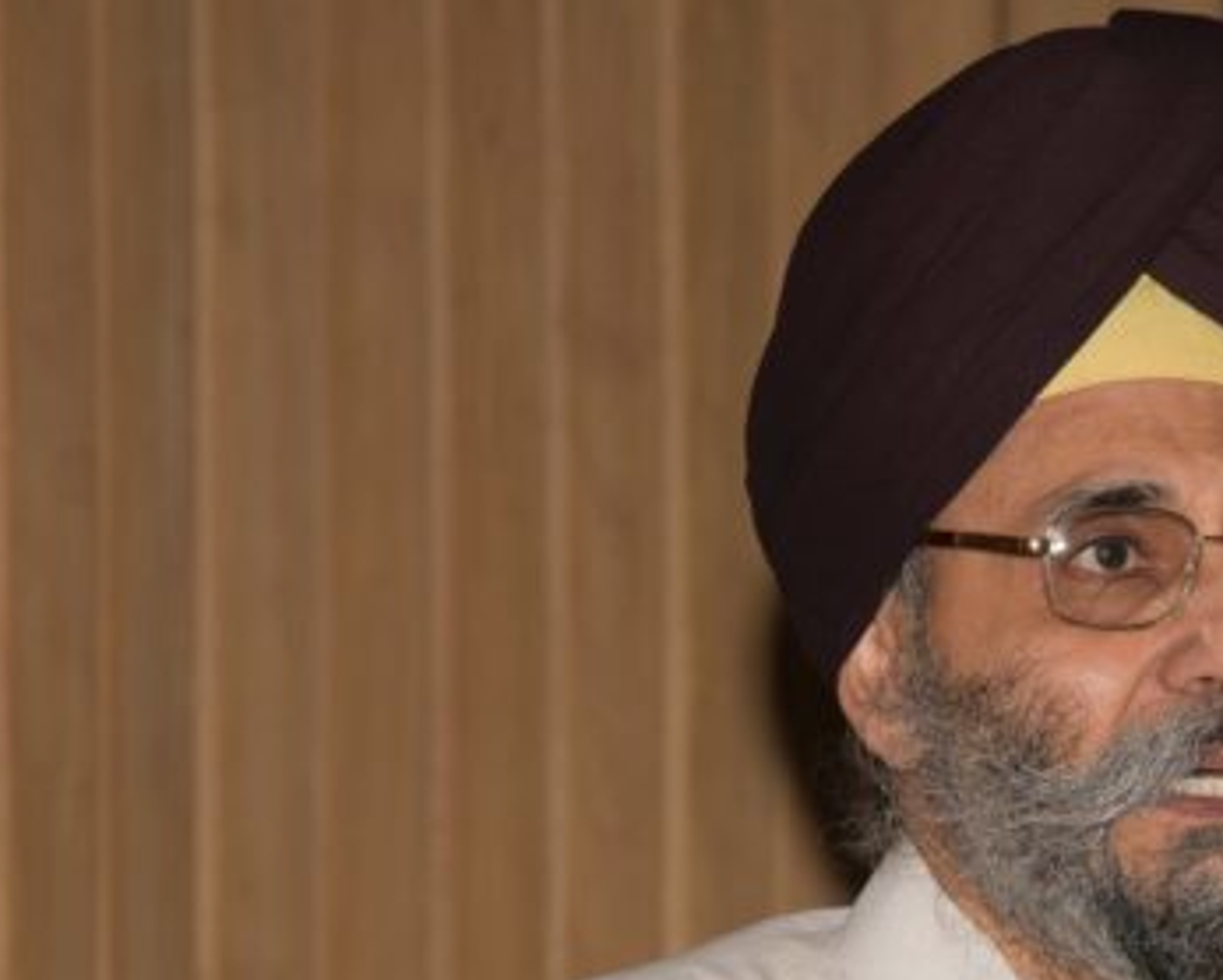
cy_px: 1063
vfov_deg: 4.7
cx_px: 1410
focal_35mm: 332
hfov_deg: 5.8
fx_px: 12024
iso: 800
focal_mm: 120
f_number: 6.3
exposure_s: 1/125
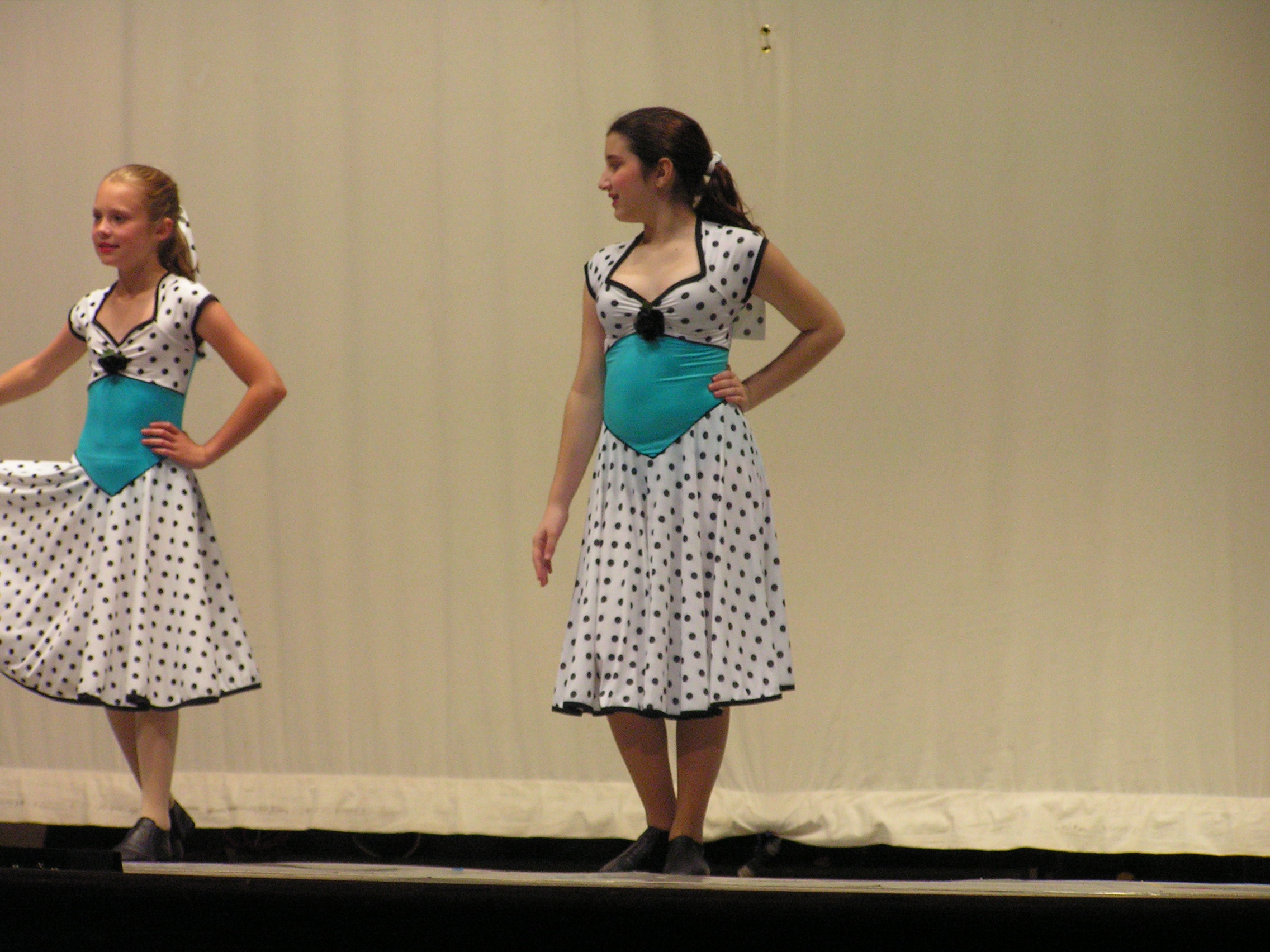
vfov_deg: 8.3
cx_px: 635
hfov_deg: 11.1
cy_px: 476
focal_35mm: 178
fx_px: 6531
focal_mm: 29.6
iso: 200
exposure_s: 1/125
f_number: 3.2
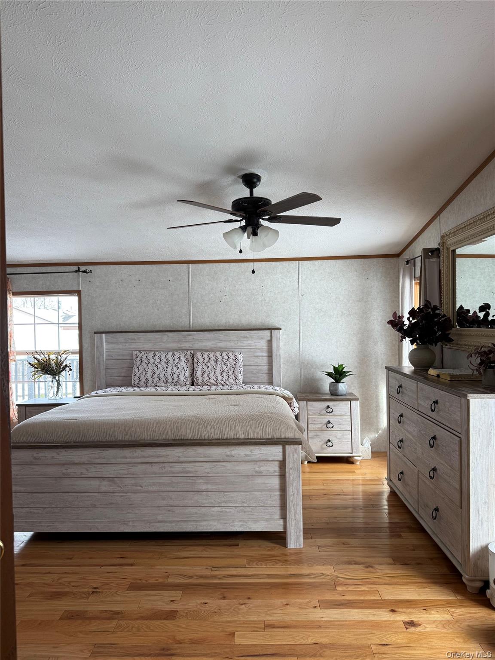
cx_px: 248
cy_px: 330
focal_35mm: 24
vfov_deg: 71.6
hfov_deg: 56.8
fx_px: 458
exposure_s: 1/120
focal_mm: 6.76
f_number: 1.78
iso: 80
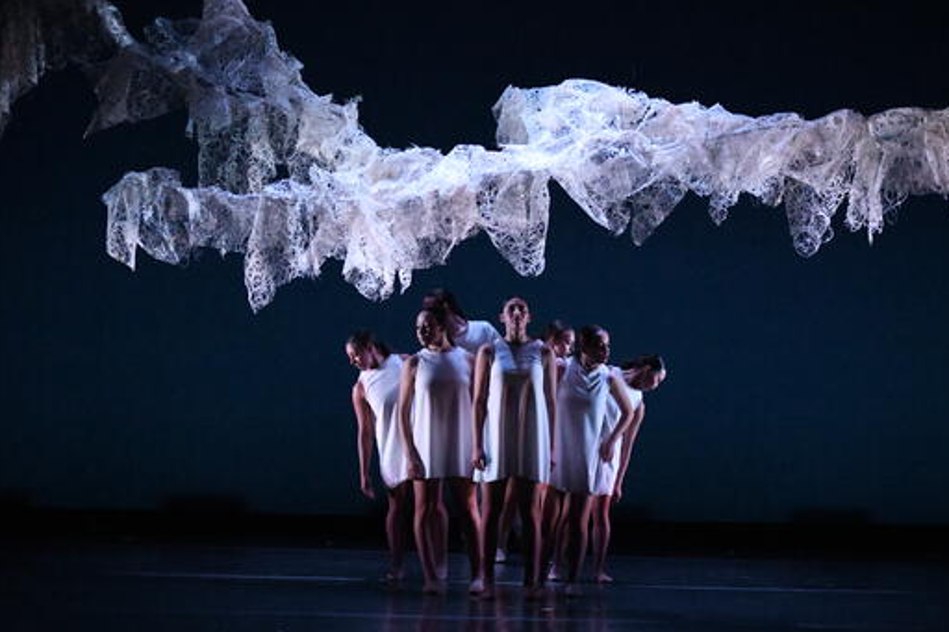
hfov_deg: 19.5
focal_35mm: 105
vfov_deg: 13.0
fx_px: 2767
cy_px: 221
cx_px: 497
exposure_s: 1/500
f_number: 2.8
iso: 16000
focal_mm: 70
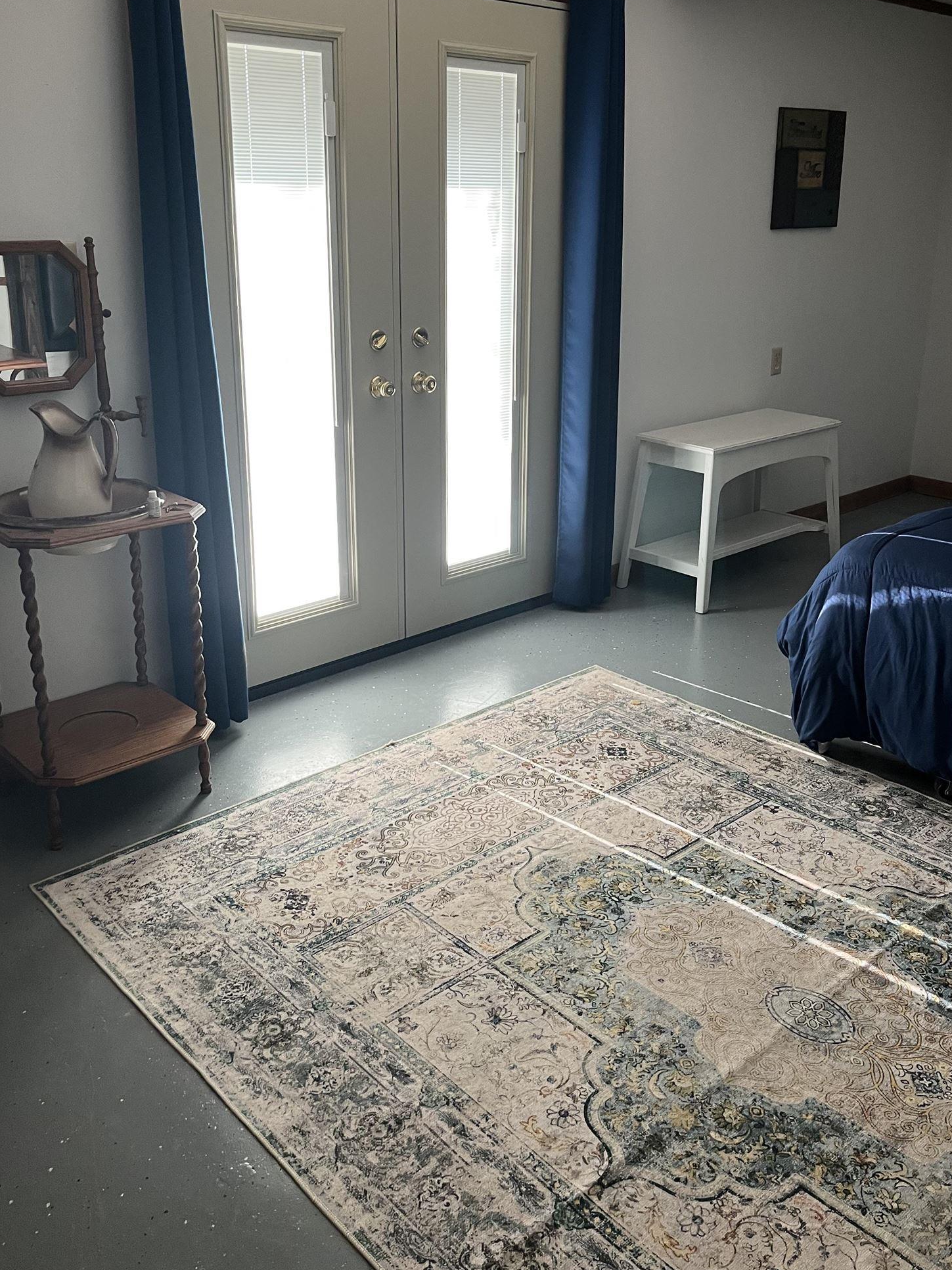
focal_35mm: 31
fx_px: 1137
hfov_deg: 45.4
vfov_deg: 58.0
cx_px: 493
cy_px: 527
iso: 160
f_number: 1.6
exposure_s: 1/60
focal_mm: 5.1
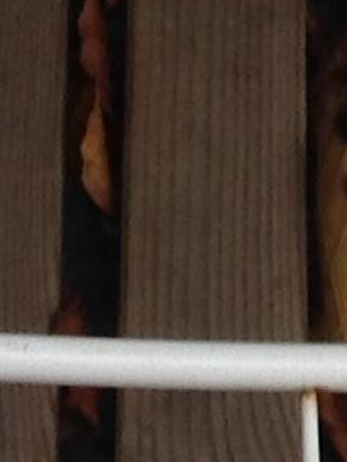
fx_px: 4143
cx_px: 482
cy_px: -691
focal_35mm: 310
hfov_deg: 4.8
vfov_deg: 6.1
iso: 50
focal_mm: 4.28
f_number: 2.4
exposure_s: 1/172
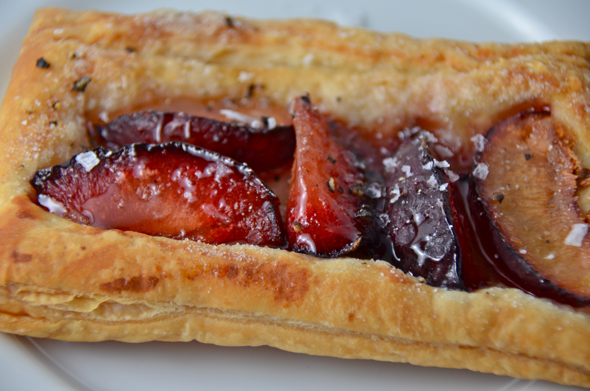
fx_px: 3312
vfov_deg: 6.8
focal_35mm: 202
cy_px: 196
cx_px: 295
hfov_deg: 10.2
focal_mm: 135
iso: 500
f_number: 5.6
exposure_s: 1/250
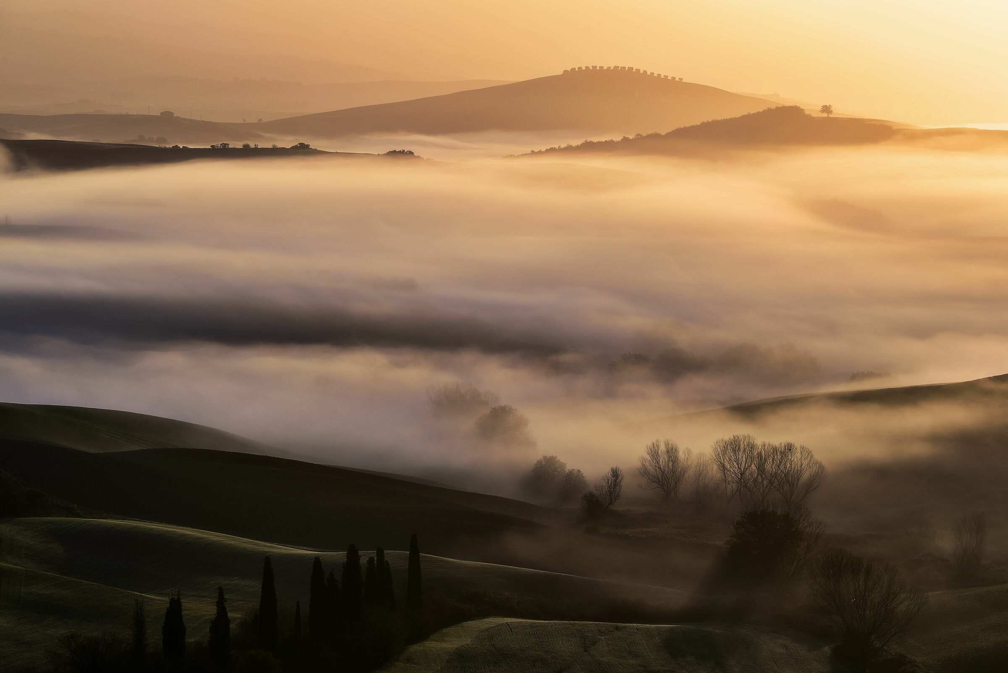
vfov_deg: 8.9
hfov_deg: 13.2
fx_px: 4341
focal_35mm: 155
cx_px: 504
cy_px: 336
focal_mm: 155
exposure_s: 1/100
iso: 64
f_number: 11
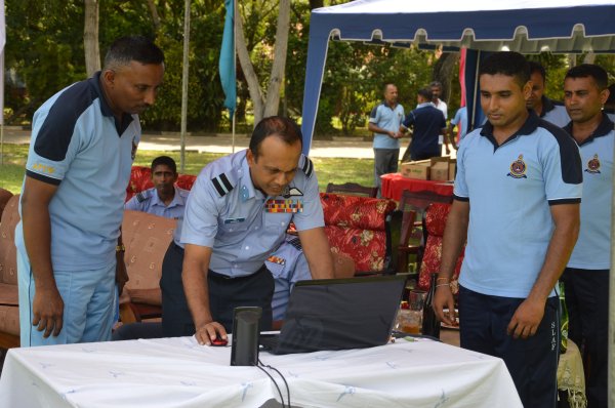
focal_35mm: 63
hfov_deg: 31.9
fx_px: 1075
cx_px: 308
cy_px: 204
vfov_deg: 21.5
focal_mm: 42
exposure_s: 1/500
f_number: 4.8
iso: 500
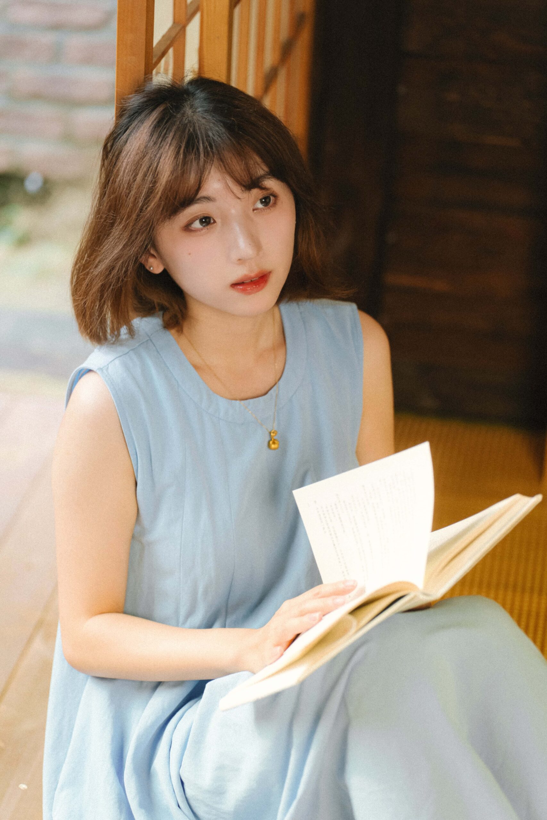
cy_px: 410
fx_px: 2324
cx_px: 274
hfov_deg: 13.4
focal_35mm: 102
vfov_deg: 20.0
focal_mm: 102
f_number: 2.8
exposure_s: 1/320
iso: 400
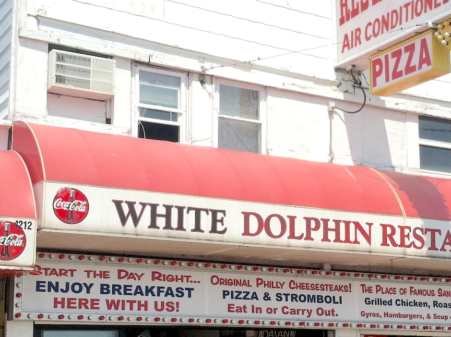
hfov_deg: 24.0
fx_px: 1054
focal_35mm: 81
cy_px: 232
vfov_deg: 18.1
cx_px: 317
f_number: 2.8
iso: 80
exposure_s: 1/1875
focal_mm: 3.85
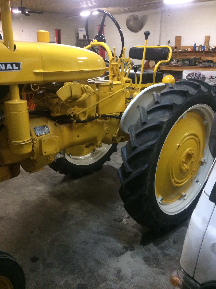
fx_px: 241
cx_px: 108
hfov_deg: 48.2
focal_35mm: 29
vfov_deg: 61.7
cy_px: 144
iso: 400
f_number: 2.2
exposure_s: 1/15
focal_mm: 4.15
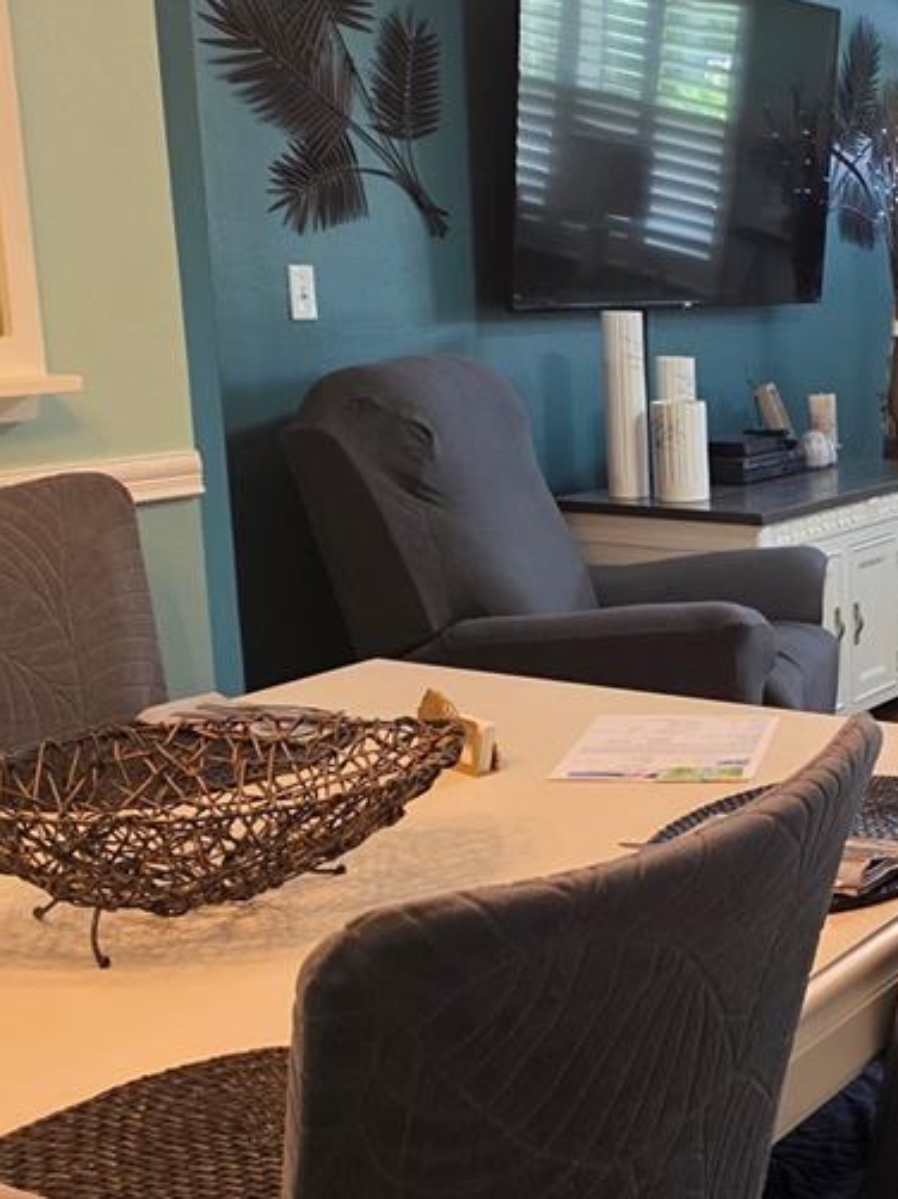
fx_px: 1904
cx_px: 919
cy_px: 683
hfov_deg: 25.1
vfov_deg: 34.9
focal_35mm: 55
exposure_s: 1/120
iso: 320
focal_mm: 6.3
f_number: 1.7
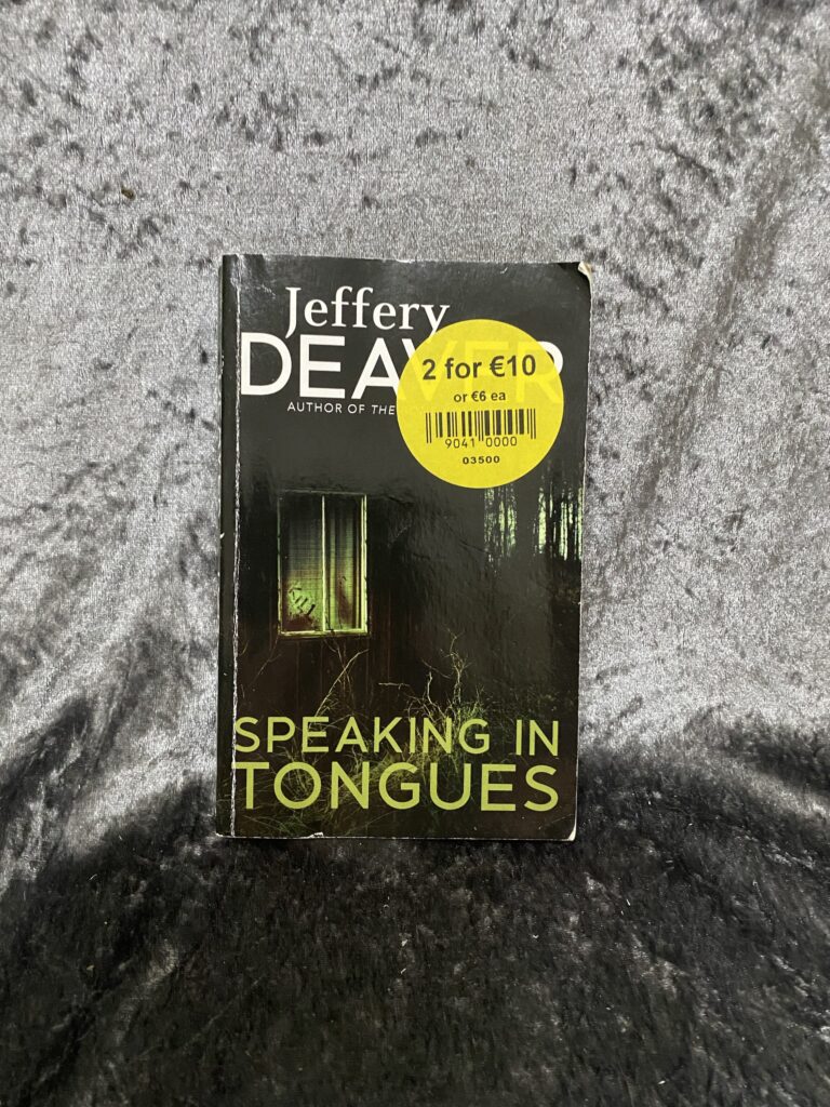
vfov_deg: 67.3
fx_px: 831
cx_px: 415
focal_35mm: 26
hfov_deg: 53.1
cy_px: 554
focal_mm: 4.25
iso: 640
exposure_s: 1/33
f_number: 1.8
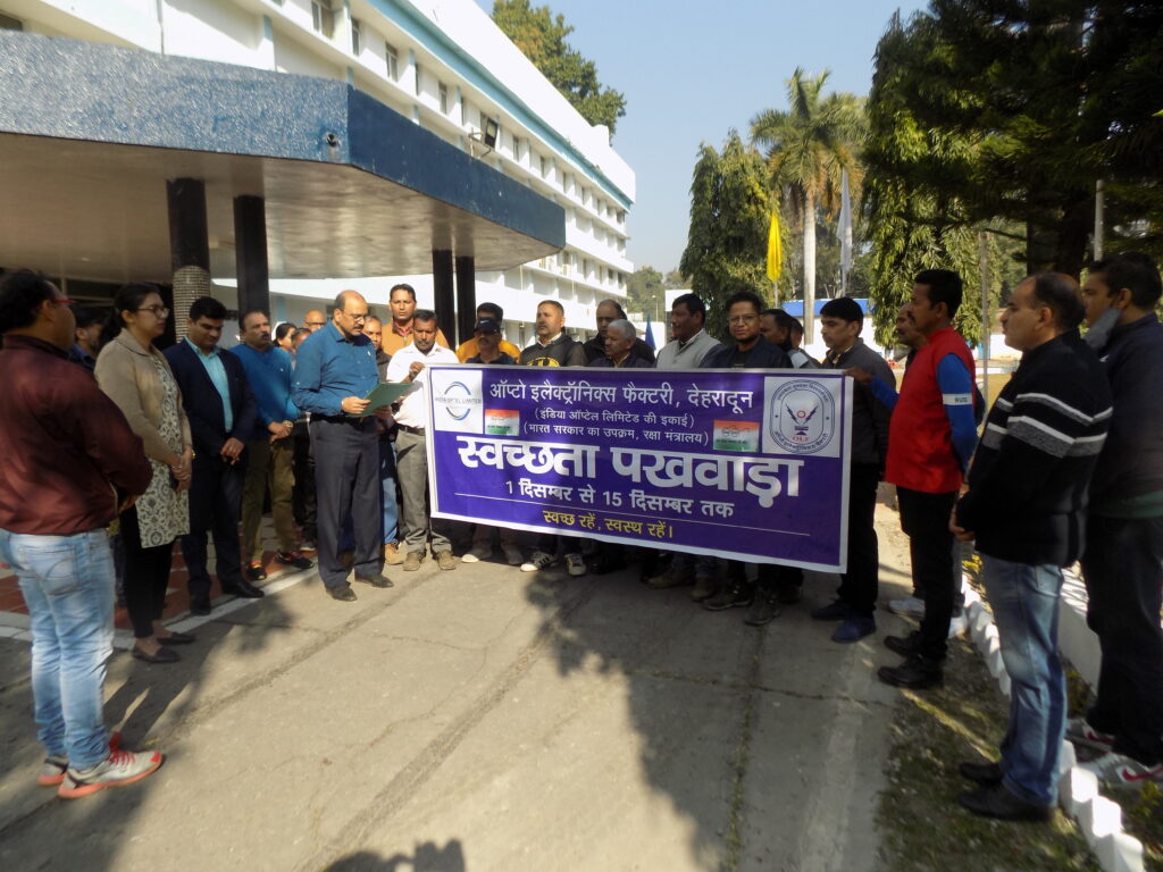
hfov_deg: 73.9
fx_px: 773
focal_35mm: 23
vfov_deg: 58.9
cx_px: 582
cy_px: 436
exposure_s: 1/640
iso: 80
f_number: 3.1
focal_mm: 4
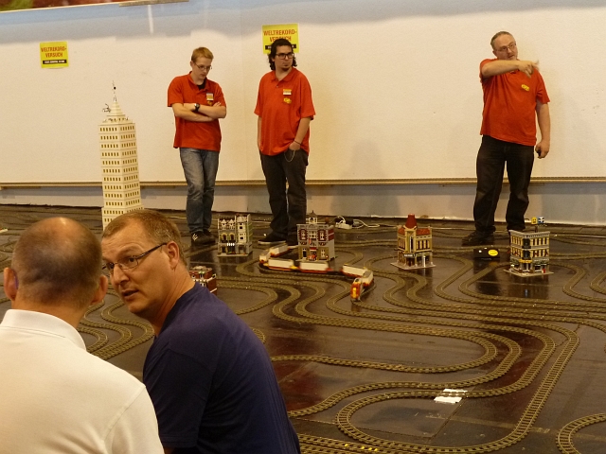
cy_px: 227
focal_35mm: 55
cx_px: 303
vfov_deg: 26.6
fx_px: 963
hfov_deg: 34.9
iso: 400
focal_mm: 9.1
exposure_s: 1/15
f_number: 3.9
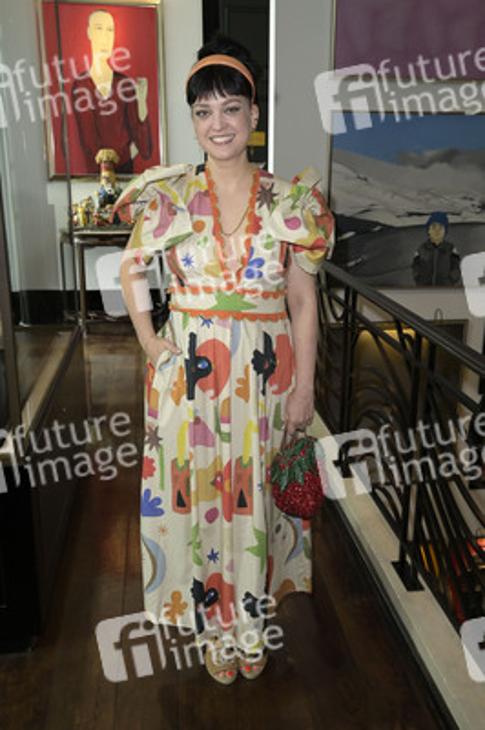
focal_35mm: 32
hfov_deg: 41.0
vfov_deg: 58.8
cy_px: 365
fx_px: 648
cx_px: 242
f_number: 5.6
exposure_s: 1/50
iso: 800
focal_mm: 32
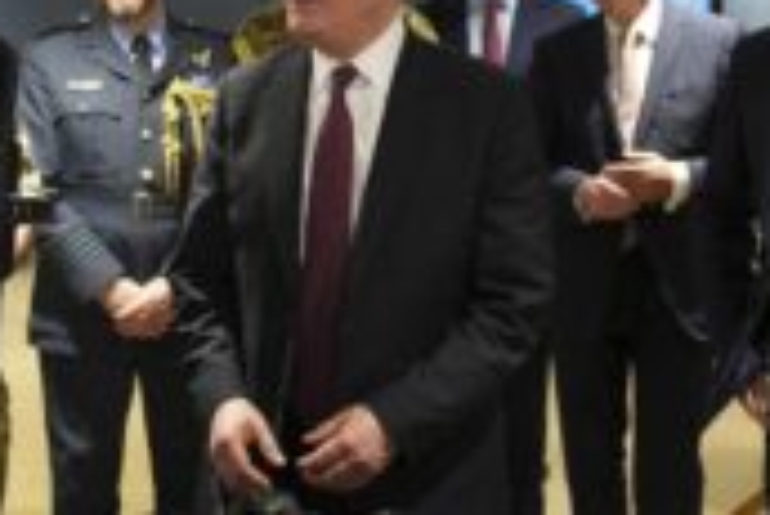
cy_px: 188
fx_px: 1456
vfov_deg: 20.0
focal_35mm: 68
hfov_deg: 28.7
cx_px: 107
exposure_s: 1/250
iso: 3200
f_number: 2.8
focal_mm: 26
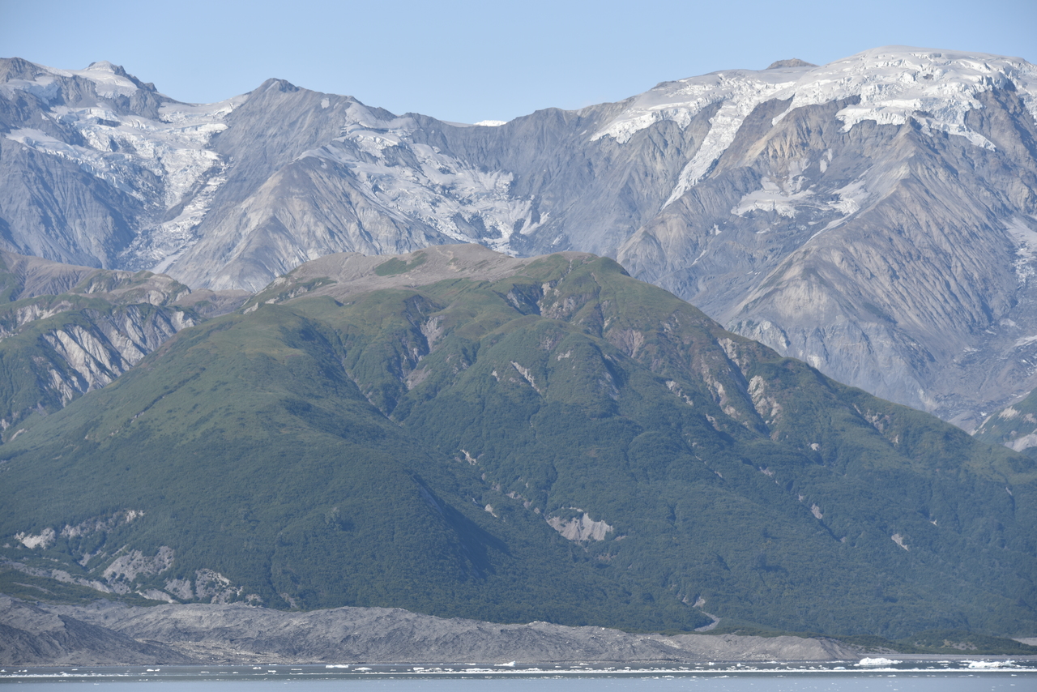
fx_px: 4322
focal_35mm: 150
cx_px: 518
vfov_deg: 9.2
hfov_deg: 13.7
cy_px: 346
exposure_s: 1/320
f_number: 8
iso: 100
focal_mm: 150
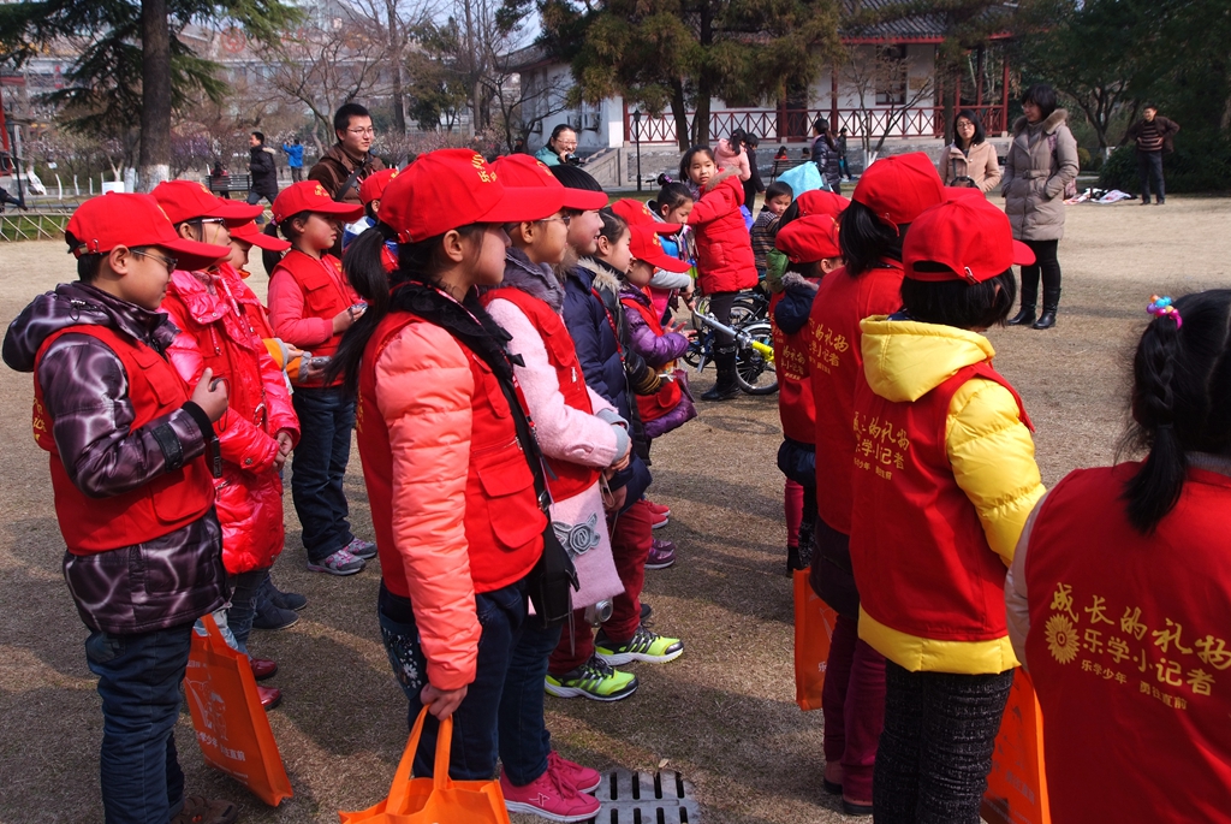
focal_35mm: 48
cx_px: 616
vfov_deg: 28.1
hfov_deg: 41.1
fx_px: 1643
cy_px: 412
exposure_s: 1/200
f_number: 7.1
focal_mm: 32
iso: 100
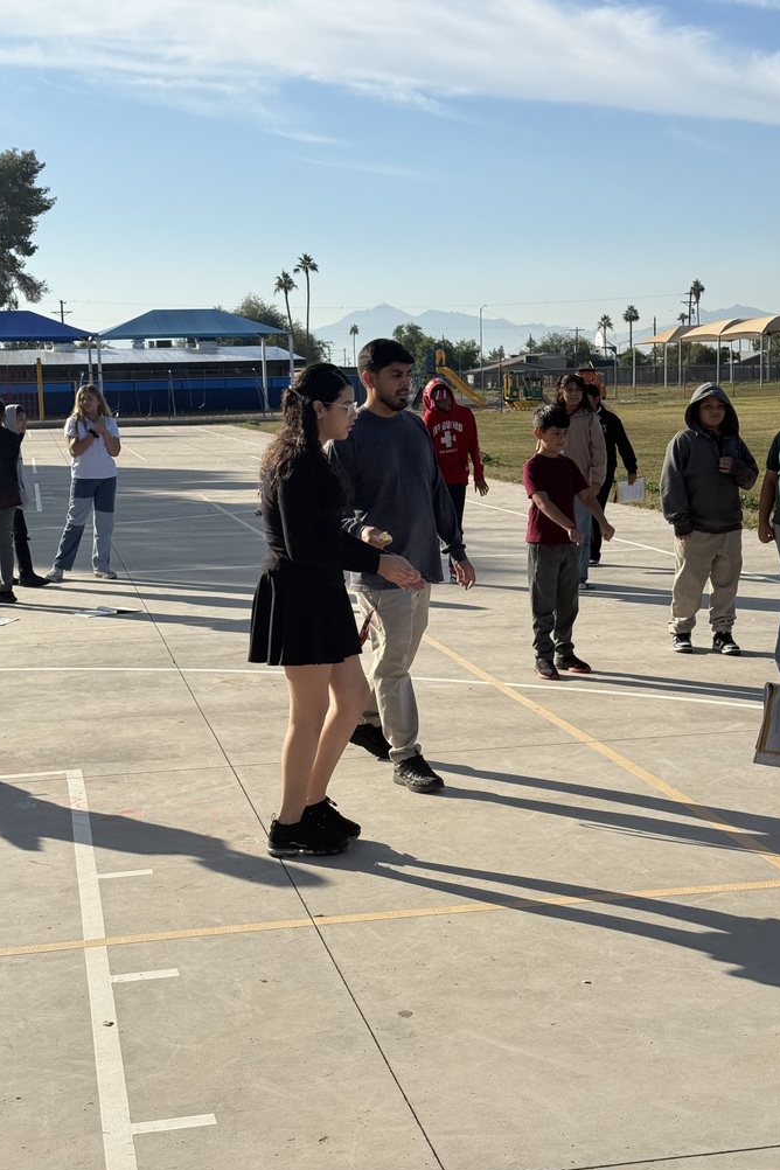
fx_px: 1657
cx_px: 392
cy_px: 589
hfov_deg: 26.5
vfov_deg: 38.9
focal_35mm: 51
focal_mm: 6.76
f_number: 1.78
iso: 64
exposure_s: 1/7143
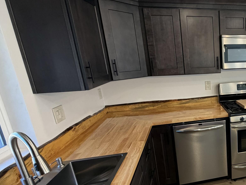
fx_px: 192
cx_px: 234
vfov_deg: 51.2
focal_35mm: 27
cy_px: 105
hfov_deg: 54.3
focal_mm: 2.22
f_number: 2.2
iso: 250
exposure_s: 1/120
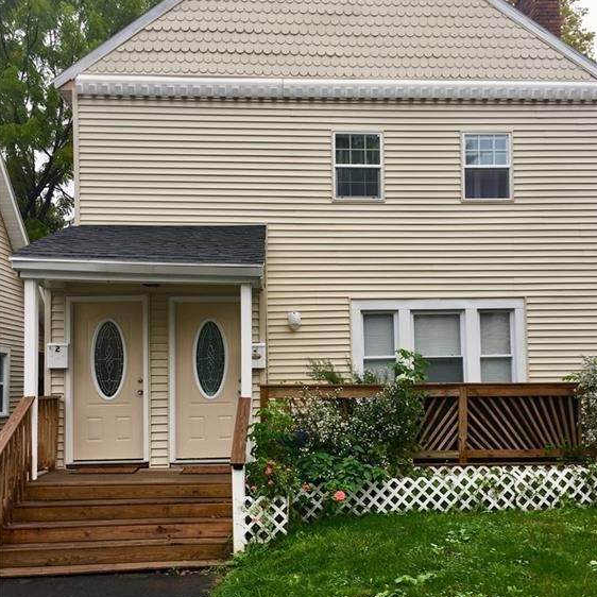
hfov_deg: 47.2
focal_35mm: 35
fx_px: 683
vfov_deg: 47.0
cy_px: 356
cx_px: 302
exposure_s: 1/186
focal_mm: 4.15
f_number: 2.2
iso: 25
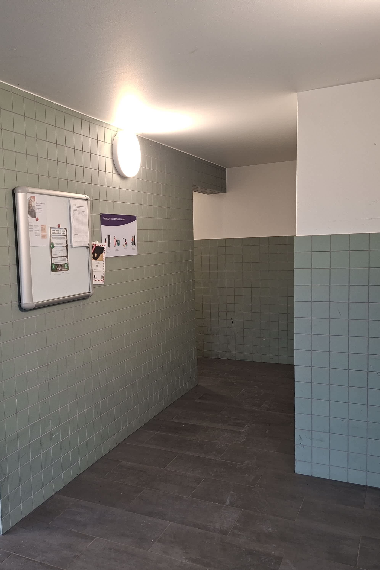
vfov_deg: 58.7
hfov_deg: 40.2
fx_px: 507
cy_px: 285
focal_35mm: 32
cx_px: 104
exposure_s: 1/50
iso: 160
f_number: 1.8
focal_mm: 5.5
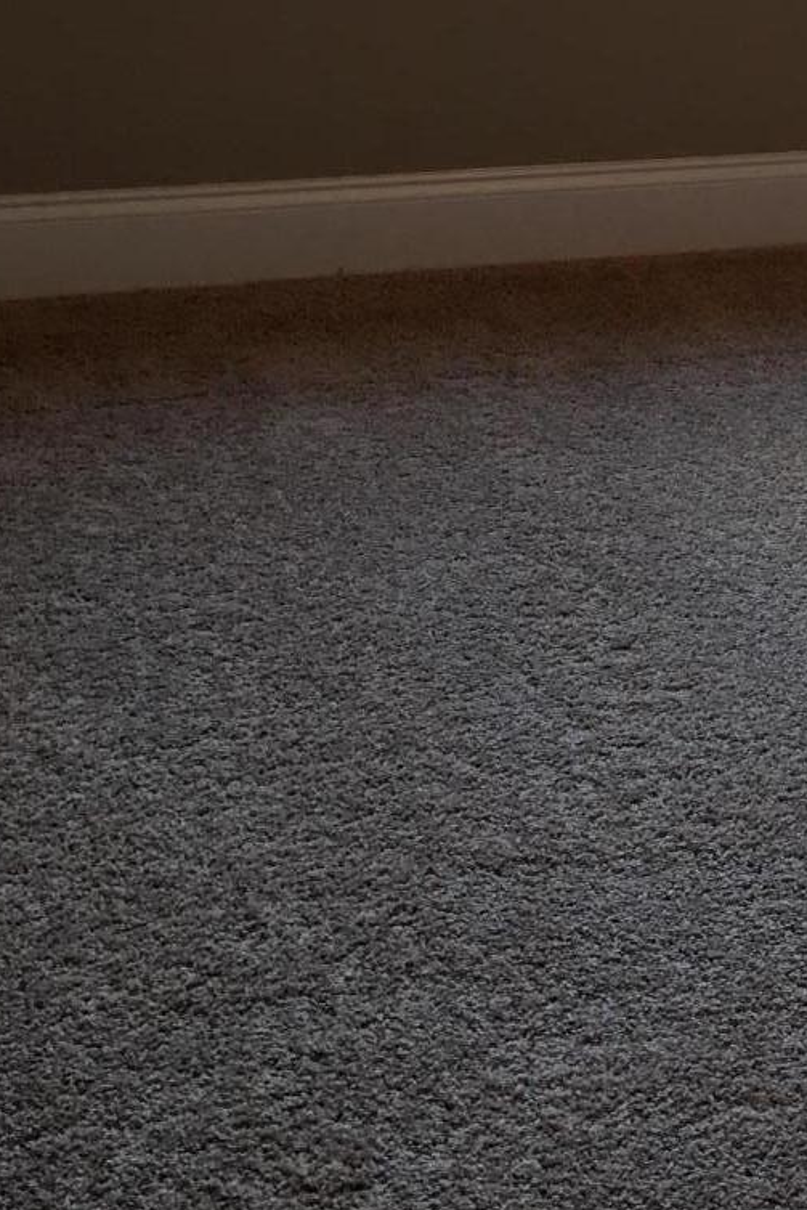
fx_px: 2689
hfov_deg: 16.1
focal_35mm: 80
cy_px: 140
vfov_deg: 24.7
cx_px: 1080
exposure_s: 1/15
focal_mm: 4.15
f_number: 2.2
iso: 25
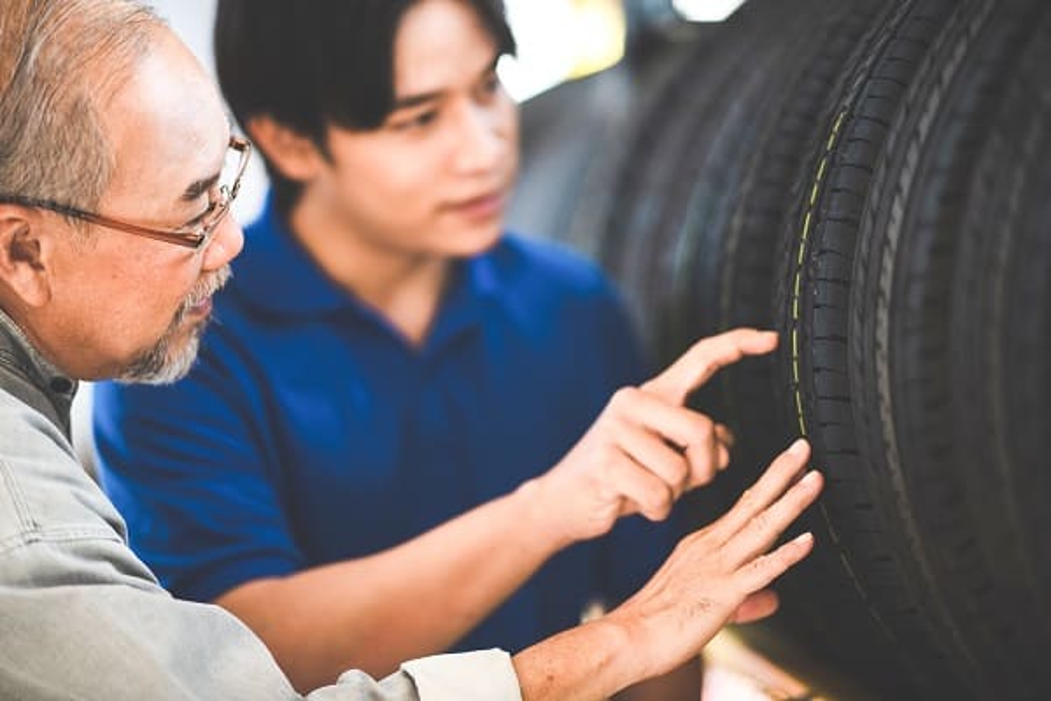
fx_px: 3065
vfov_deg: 13.0
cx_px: 526
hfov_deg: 19.5
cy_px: 350
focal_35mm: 105
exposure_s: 1/400
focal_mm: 105
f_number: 1.4
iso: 125
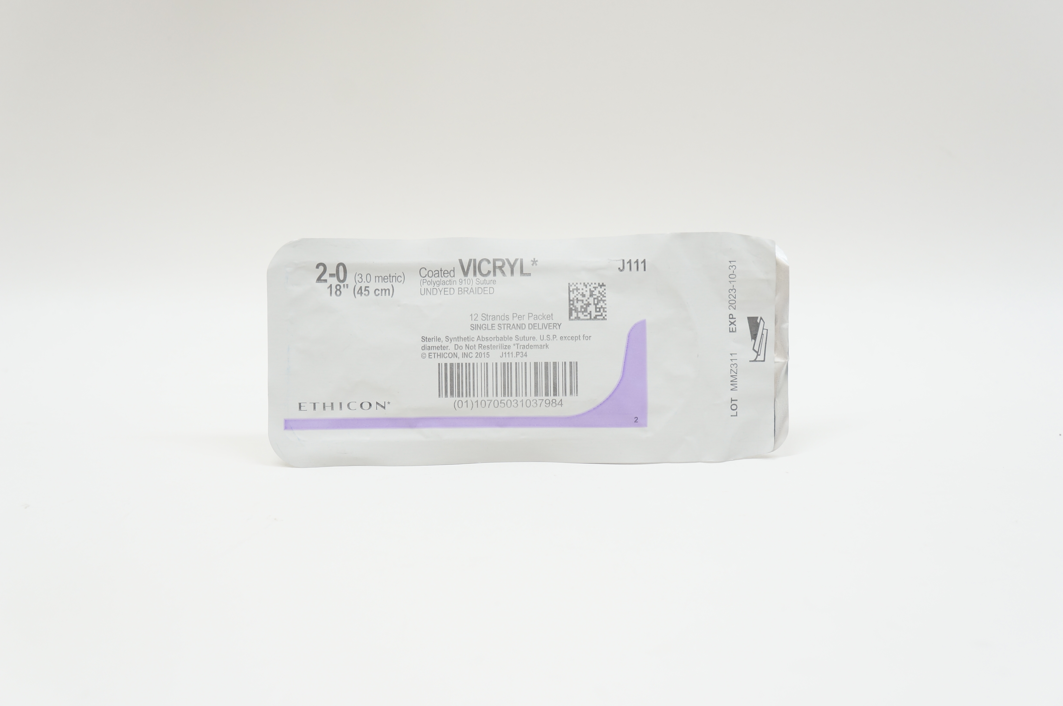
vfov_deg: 30.8
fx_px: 1283
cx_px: 532
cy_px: 353
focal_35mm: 44
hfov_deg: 45.0
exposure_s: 1/50
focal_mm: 29
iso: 400
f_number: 6.3
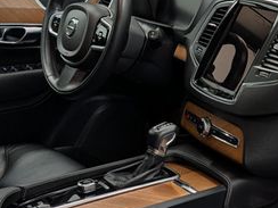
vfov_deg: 23.3
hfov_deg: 29.0
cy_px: 95
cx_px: 271
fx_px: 506
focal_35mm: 63
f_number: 1.68
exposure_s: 1/60
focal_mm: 6.9
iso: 26
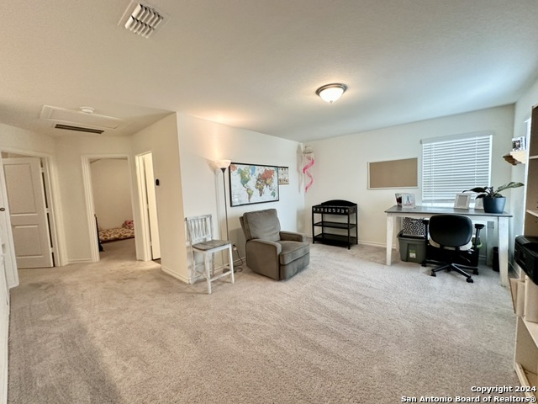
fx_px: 218
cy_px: 202
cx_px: 269
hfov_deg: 102.1
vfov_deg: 85.7
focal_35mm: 14
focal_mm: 2.22
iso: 250
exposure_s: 1/120
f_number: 2.2
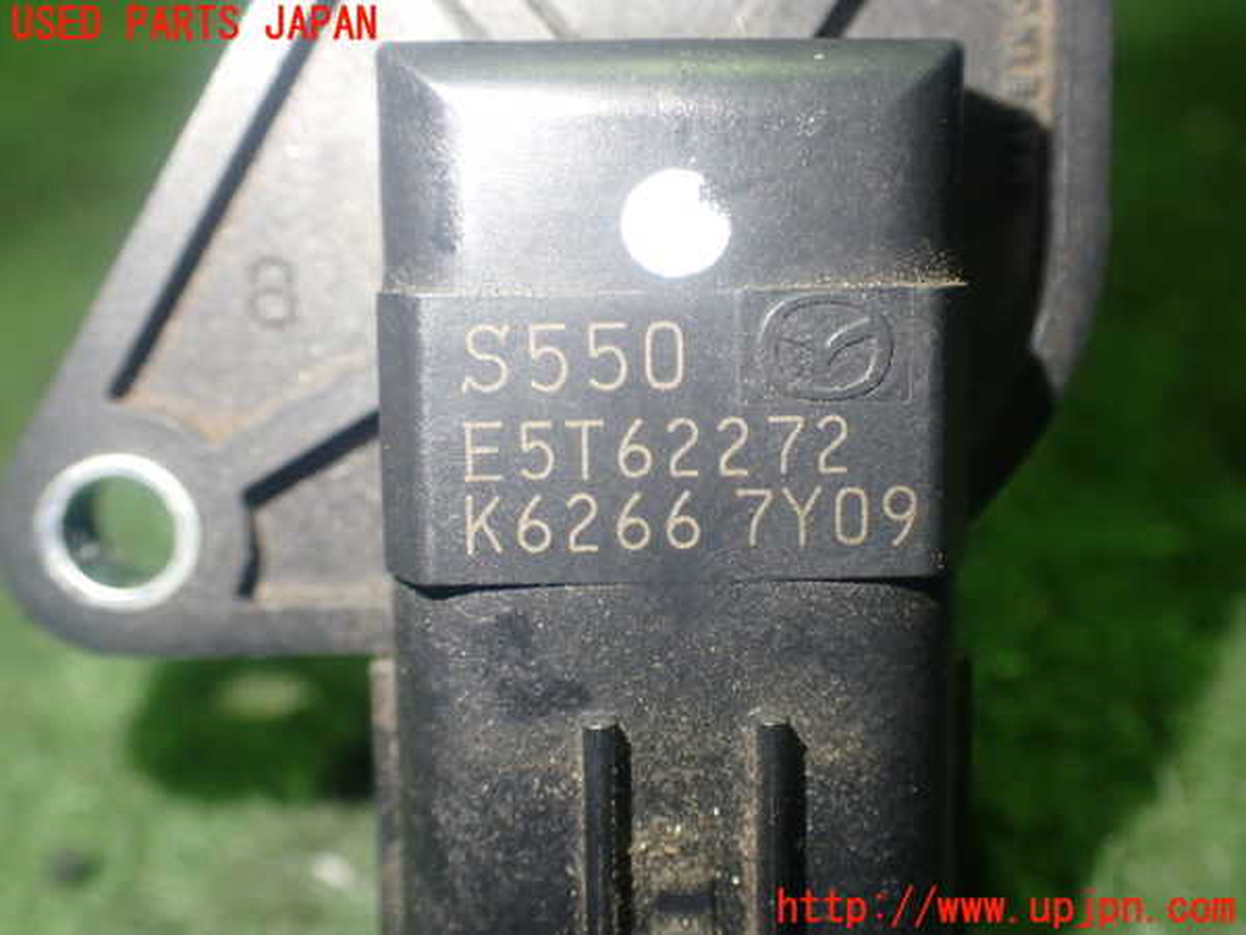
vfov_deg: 35.1
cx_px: 623
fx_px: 1476
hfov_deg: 45.8
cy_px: 468
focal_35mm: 41
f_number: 2.8
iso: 500
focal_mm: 7.31
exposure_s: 1/40
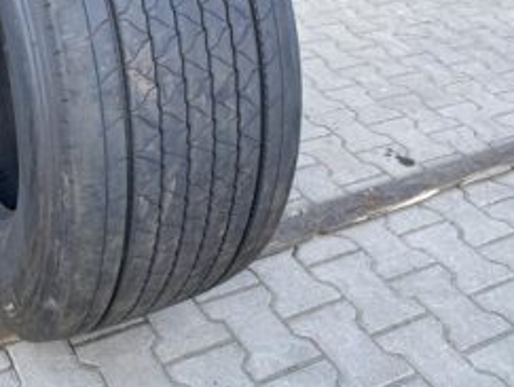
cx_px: 99
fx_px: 684
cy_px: 107
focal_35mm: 46
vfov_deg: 31.2
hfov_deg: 39.5
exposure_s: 1/256
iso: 32
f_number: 1.8
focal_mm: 4.25
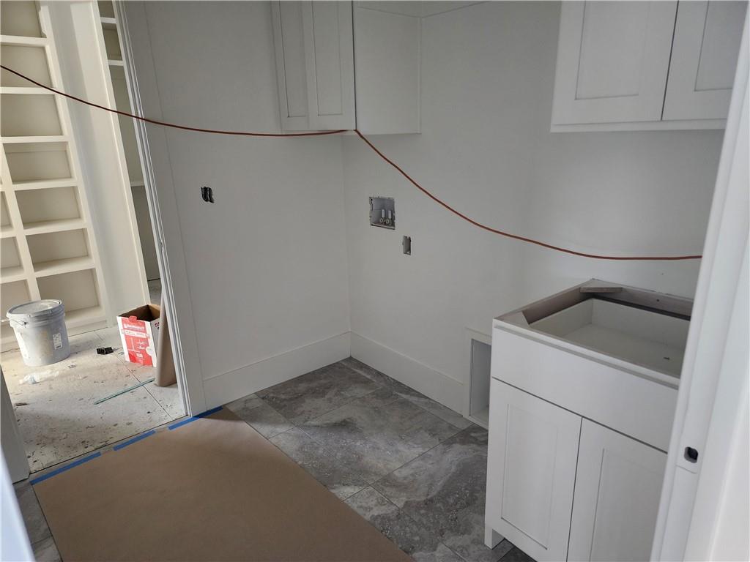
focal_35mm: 23
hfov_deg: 73.9
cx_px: 375
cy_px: 281
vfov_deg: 58.9
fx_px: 498
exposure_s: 1/60
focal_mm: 6.4
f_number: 1.8
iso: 500
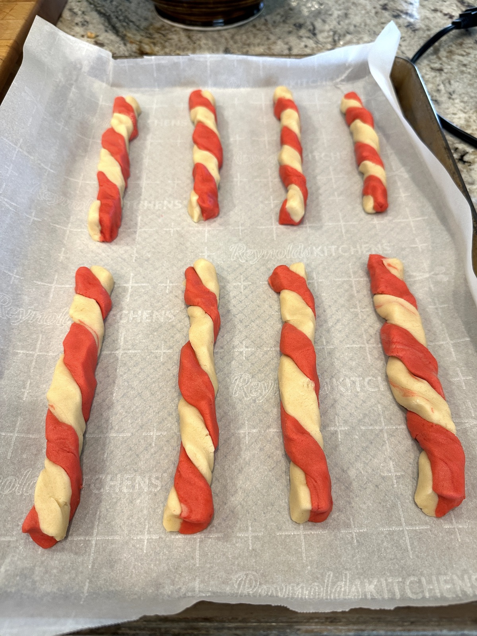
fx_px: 441
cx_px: 238
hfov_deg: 56.8
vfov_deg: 71.6
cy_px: 318
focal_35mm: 24
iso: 160
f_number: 1.78
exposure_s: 1/60
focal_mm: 6.86
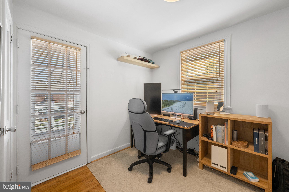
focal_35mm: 14
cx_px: 144
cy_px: 96
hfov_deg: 104.3
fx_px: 112
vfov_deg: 81.2
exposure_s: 1/60
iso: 500
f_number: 7.1
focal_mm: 14
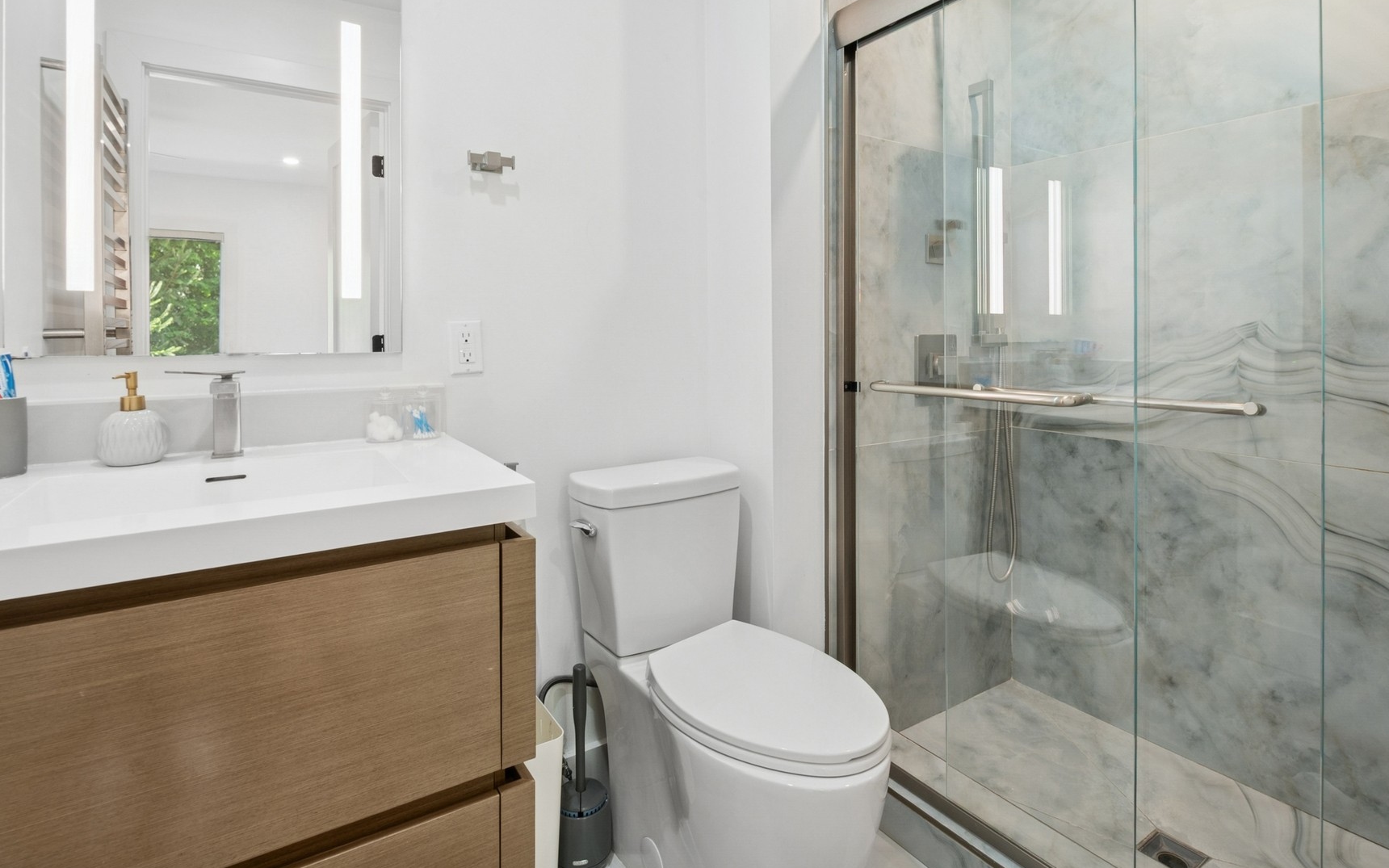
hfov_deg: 97.8
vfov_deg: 71.0
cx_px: 701
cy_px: 387
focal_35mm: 16
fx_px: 606
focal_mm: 10
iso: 100
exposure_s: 1
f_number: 11
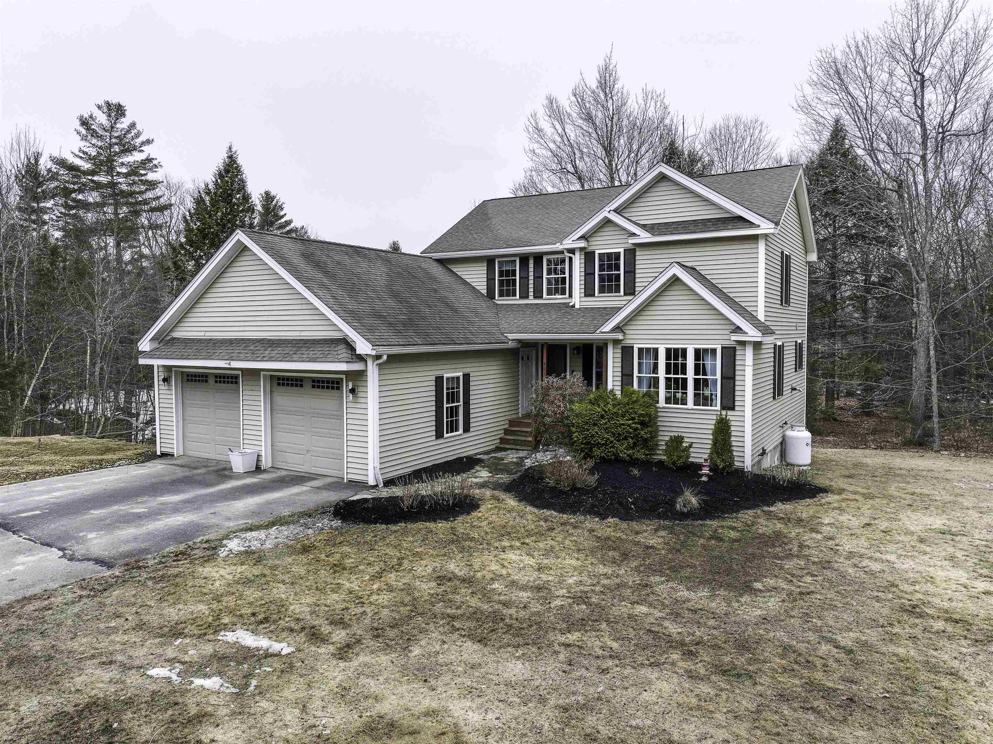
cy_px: 372
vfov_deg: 56.8
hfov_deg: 71.6
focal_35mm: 24
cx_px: 496
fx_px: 688
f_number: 2.8
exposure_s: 1/5000
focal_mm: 12.29
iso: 120
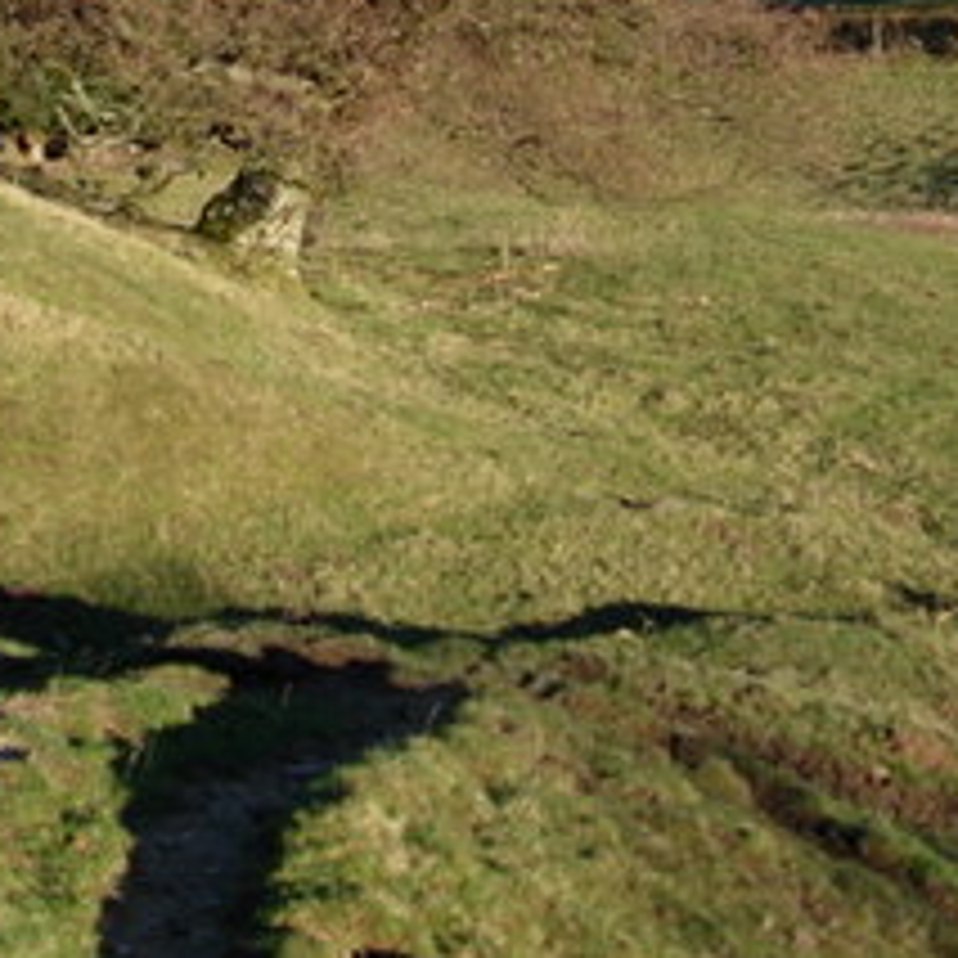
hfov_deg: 17.0
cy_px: 4
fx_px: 3162
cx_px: 76
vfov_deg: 16.9
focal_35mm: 101
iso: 64
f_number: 2.8
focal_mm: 7.8
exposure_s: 1/1024
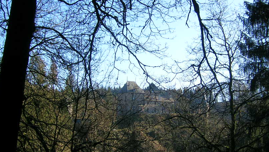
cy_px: 101
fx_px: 342
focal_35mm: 48
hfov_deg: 42.6
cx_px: 165
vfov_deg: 24.8
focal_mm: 5.4
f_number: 2.8
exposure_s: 1/385
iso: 50
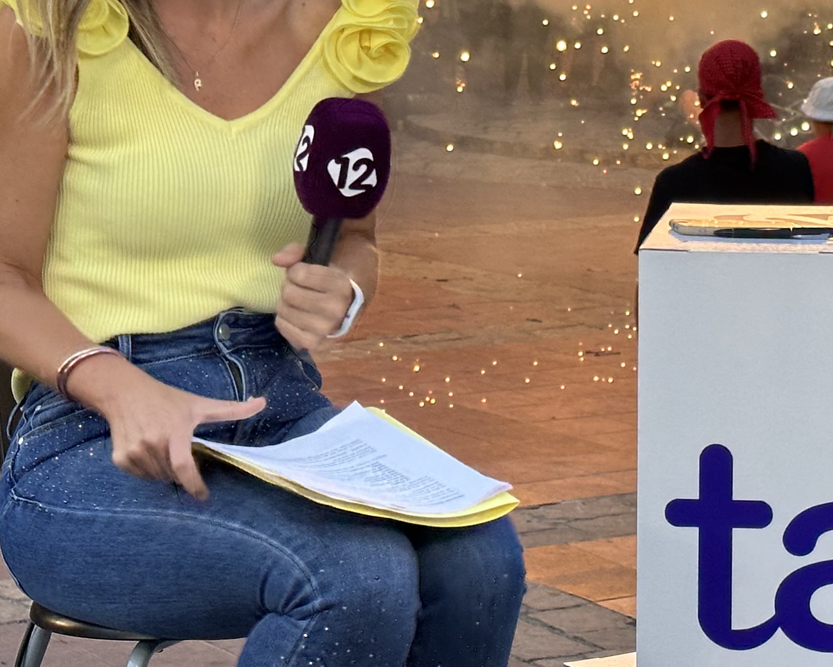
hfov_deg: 14.8
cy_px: 174
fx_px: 3181
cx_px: 738
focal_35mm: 129
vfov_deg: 11.9
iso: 64
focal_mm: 6.86
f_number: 1.78
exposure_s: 1/232
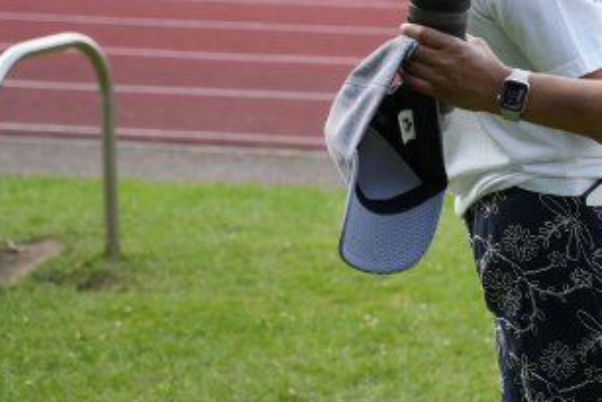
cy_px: -228
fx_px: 2587
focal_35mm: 155
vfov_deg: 8.6
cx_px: 708
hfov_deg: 13.0
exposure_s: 1/1250
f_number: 2.8
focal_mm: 46.5
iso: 250
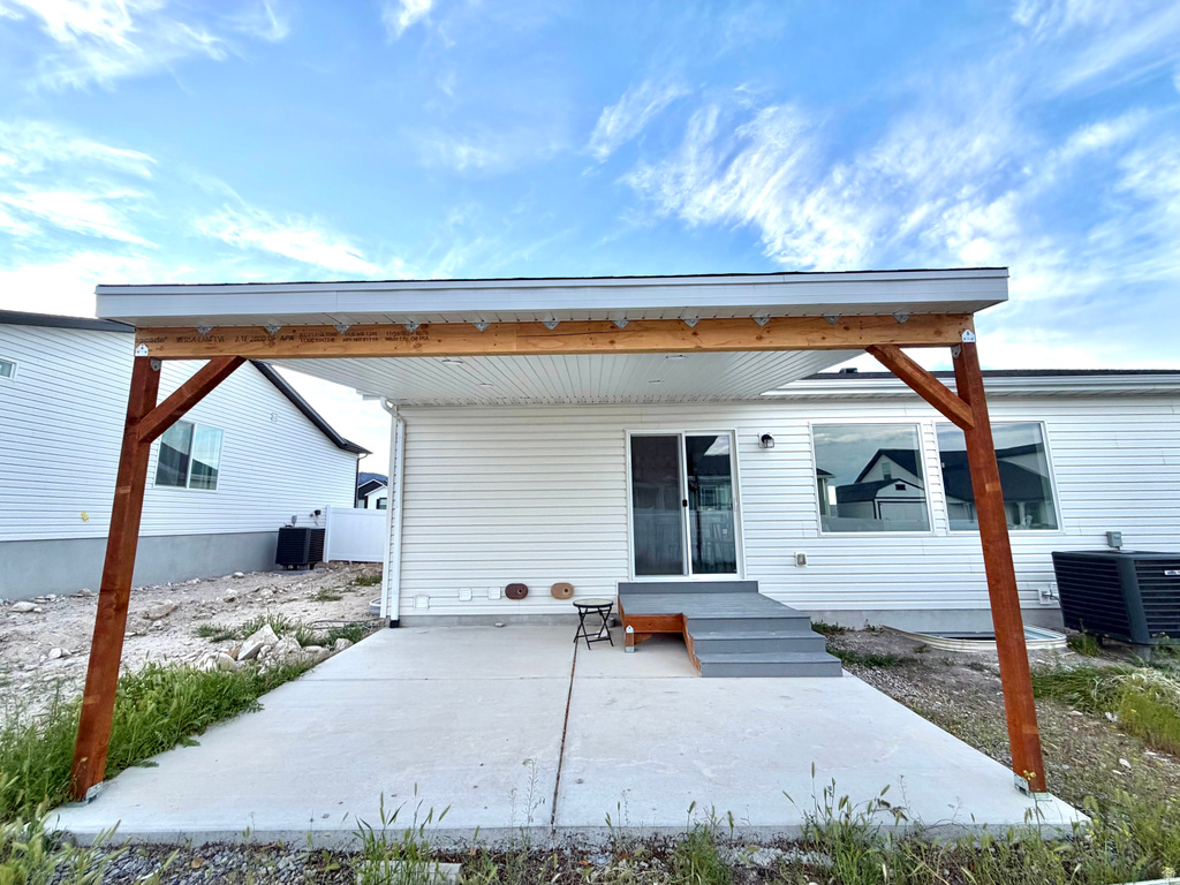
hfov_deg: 102.1
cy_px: 442
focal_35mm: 14
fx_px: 477
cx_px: 590
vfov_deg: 85.7
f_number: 2.2
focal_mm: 2.22
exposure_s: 1/502
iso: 50
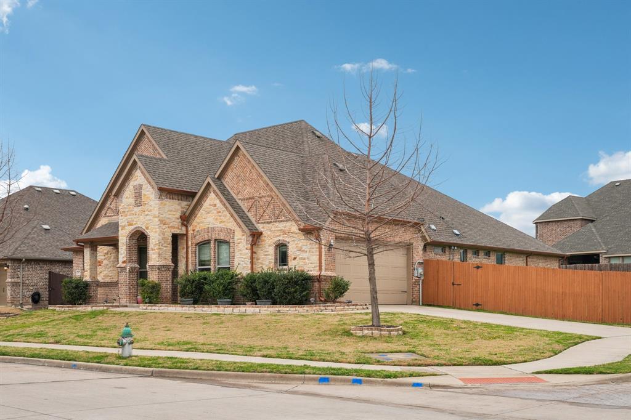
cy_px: 210
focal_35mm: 46
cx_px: 316
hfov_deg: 42.8
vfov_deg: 29.2
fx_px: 806
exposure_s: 1/200
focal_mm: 31
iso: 100
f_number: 8
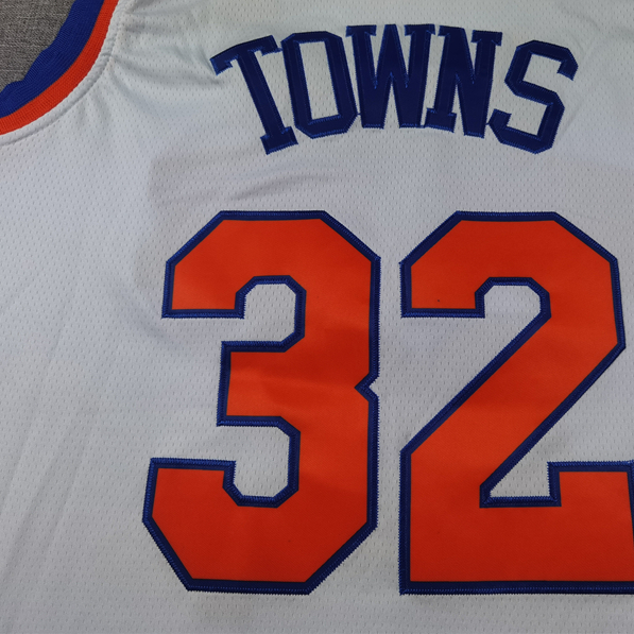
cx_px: 406
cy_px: 316
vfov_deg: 51.1
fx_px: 663
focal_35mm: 32
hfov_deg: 50.5
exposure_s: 1/355
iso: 50
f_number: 1.9
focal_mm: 6.71
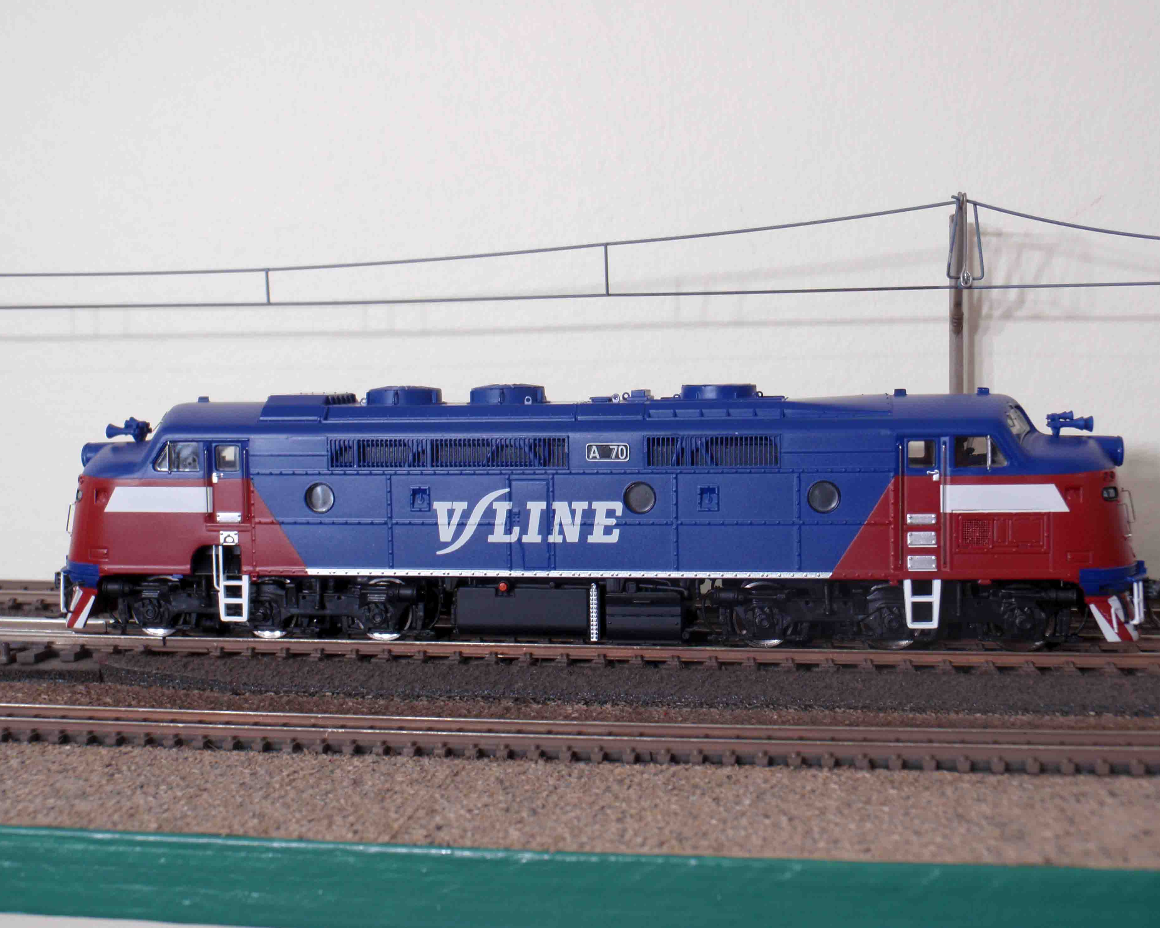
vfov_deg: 35.7
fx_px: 1442
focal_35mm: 42
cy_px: 463
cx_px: 606
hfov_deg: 43.8
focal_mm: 7.25
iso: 64
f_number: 3.9
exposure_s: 1/13
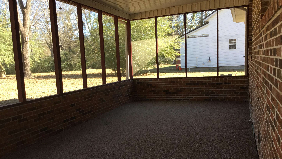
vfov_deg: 34.5
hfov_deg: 58.0
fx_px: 254
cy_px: 94
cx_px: 141
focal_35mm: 34
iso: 32
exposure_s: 1/120
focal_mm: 3.3
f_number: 2.4
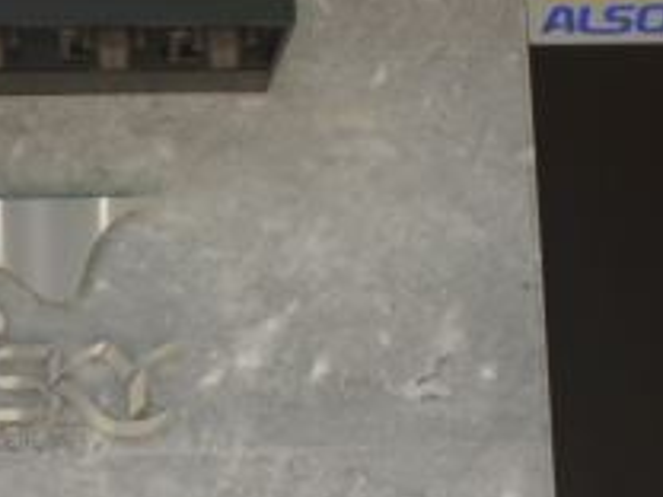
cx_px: 115
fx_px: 1647
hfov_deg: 22.4
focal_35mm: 86
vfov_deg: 17.0
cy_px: 395
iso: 100
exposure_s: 1/250
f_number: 3.1
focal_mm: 5
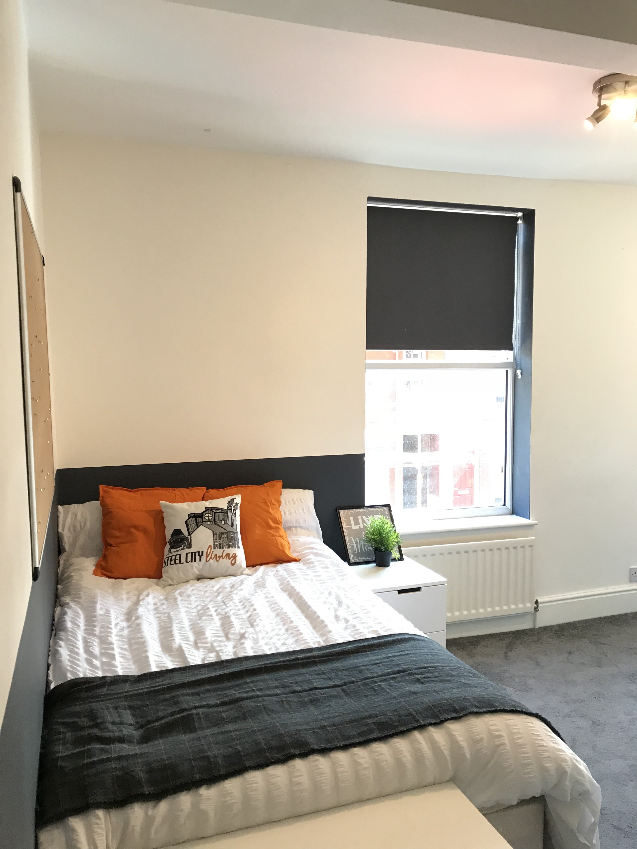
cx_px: 318
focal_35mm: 28
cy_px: 424
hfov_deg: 49.7
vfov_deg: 63.4
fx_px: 687
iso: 32
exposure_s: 1/34
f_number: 1.8
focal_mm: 3.99
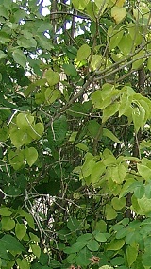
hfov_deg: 6.7
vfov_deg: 12.1
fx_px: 1255
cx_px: 304
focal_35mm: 176
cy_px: 280
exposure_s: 1/523
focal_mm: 9.29
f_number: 2.3
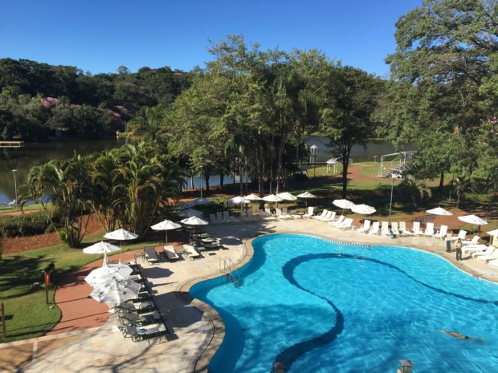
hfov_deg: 61.7
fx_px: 417
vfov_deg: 48.2
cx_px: 249
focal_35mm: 29
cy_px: 186
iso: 25
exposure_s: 1/1326
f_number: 2.2
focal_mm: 4.15
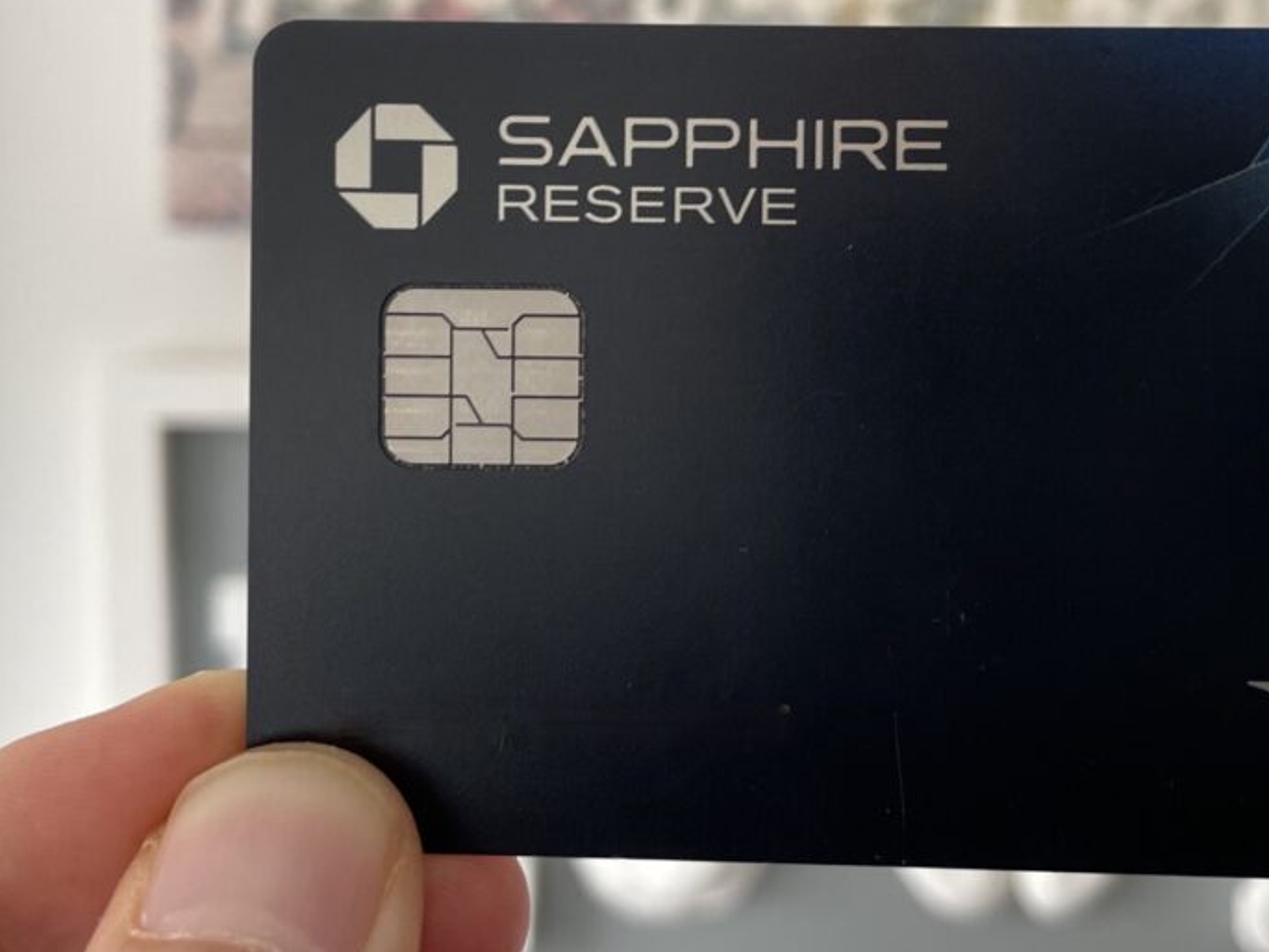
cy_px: 343
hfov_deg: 44.9
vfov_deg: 34.9
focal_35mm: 41
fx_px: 1503
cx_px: 880
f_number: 1.6
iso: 100
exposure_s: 1/60
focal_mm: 4.2
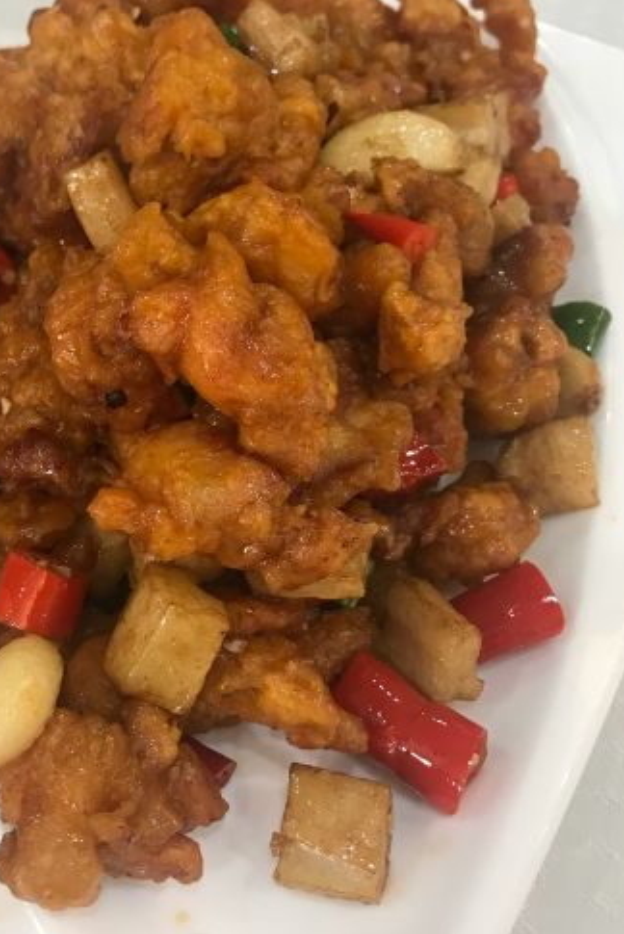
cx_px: 142
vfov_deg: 46.3
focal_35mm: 42
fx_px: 1090
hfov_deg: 31.3
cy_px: 410
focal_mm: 3.99
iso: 50
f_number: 1.8
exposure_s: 1/17
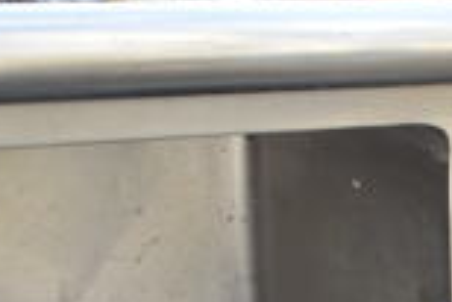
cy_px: 516
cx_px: 566
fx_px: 1495
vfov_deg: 10.9
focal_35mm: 119
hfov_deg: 16.4
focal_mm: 20
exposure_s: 1/125
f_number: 4.5
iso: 100
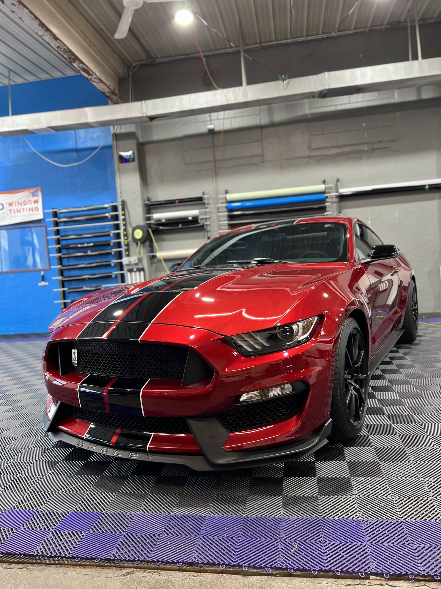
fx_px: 442
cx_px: 220
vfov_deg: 67.3
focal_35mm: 26
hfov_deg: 53.1
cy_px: 294
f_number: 1.5
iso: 125
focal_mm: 5.7
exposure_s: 1/120
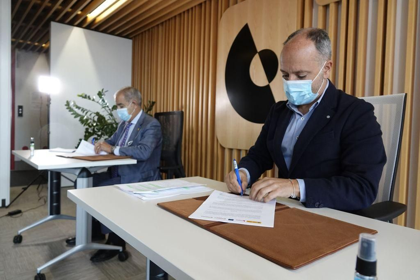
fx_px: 280
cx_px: 210
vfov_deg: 53.1
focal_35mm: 24
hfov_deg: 73.7
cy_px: 140
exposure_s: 1/200
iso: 640
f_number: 2.5
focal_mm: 8.8
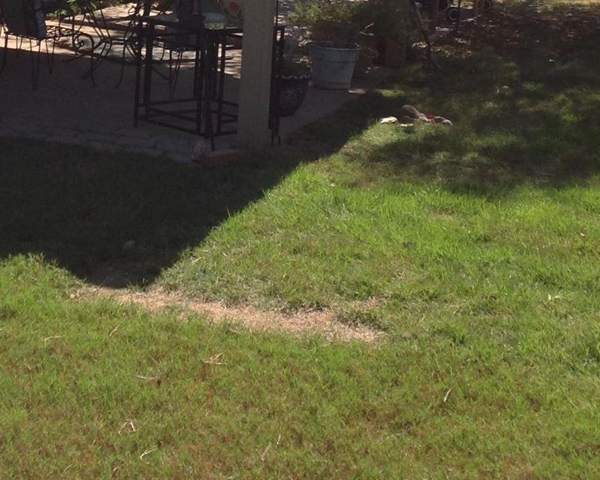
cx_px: 95
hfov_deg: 21.4
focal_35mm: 88
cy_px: -35
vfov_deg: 17.0
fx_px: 1562
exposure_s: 1/1209
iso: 50
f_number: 2.4
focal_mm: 4.28
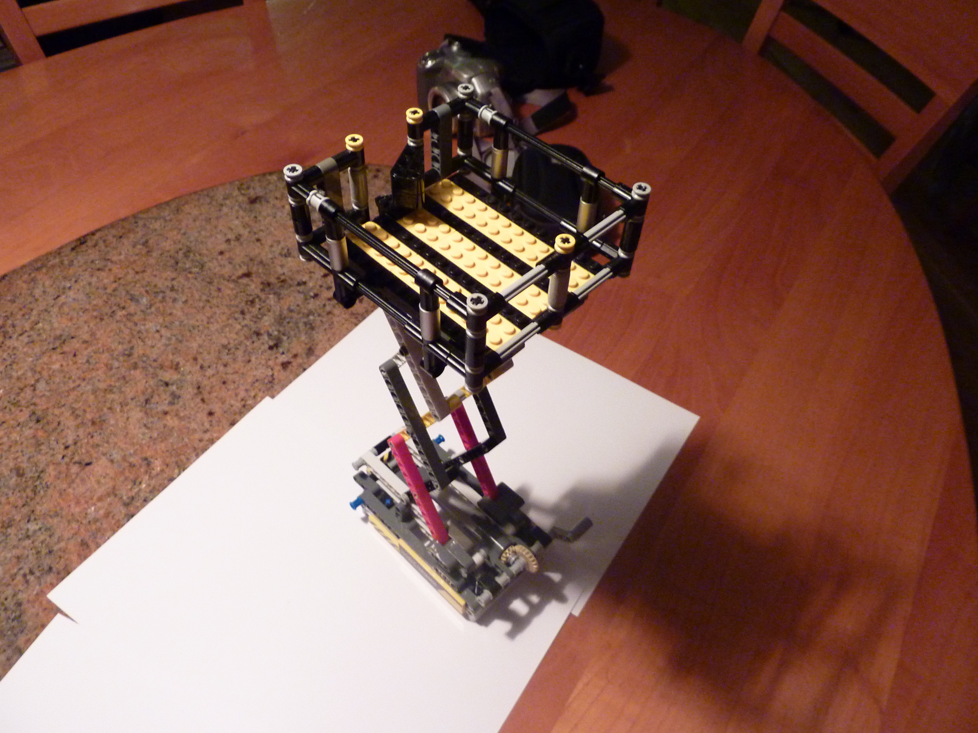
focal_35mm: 25
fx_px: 706
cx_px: 489
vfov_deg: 54.9
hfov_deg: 69.4
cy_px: 366
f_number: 3.3
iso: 400
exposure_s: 1/13
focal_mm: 4.1
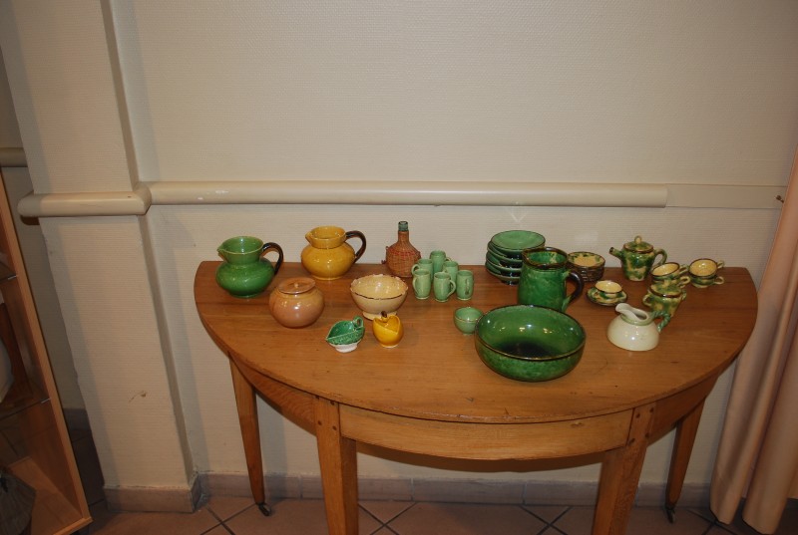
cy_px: 268
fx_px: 733
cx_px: 399
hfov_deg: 57.1
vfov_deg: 40.1
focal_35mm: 33
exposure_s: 1/60
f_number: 4
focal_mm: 22
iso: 200
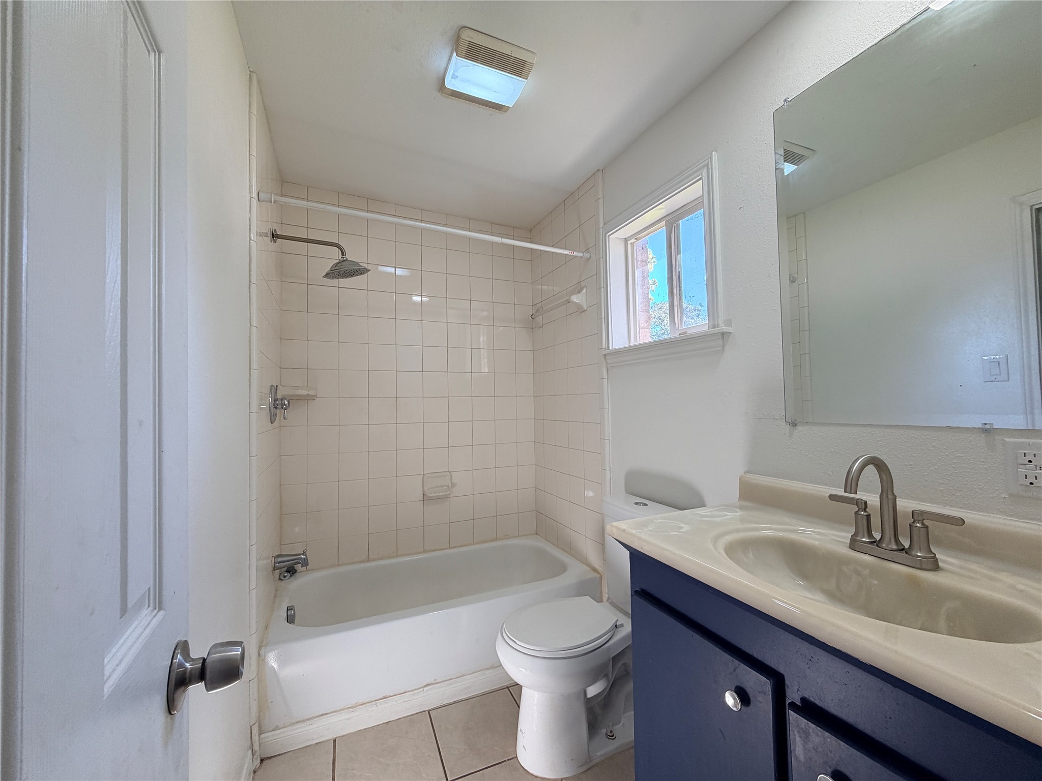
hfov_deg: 102.1
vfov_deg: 85.7
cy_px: 390
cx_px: 521
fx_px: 421
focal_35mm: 14
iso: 100
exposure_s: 1/120
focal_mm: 2.22
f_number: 2.2
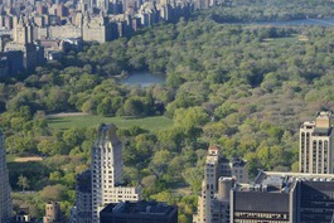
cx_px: 198
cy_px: 106
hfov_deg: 18.4
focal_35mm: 111
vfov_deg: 12.4
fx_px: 1030
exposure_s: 1/400
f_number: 9
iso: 400
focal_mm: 70
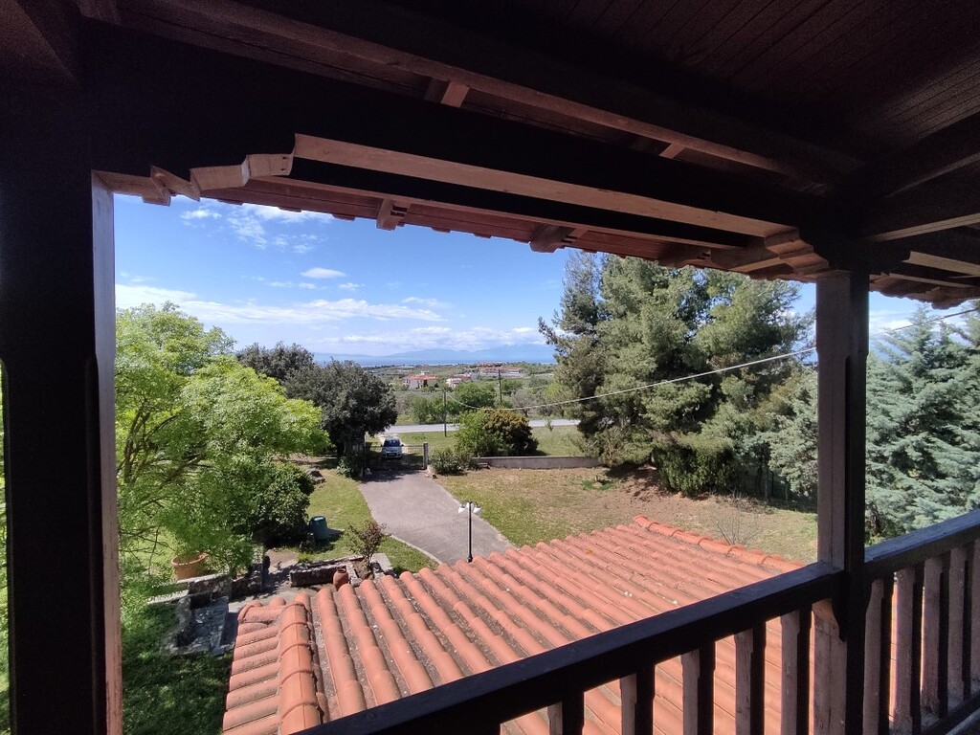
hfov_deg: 98.2
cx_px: 490
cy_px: 368
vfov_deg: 81.7
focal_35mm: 15
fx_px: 425
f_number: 2.2
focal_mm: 1.6
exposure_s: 1/1114
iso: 51
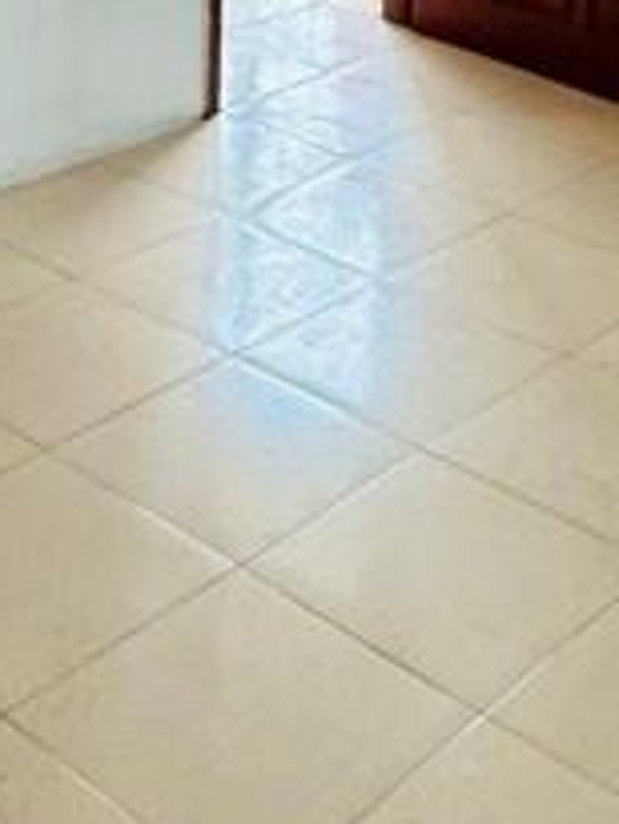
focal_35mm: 70
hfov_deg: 21.0
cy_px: 56
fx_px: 1667
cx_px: 233
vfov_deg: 26.7
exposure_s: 1/88
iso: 320
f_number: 2.2
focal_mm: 2.22
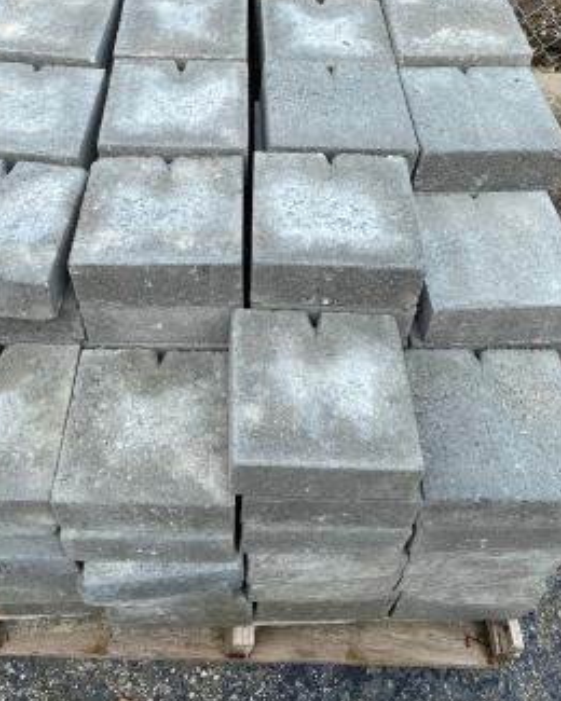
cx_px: 240
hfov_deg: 42.1
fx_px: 726
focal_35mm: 35
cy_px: 265
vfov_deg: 51.0
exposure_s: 1/1522
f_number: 1.8
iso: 32
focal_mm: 4.25
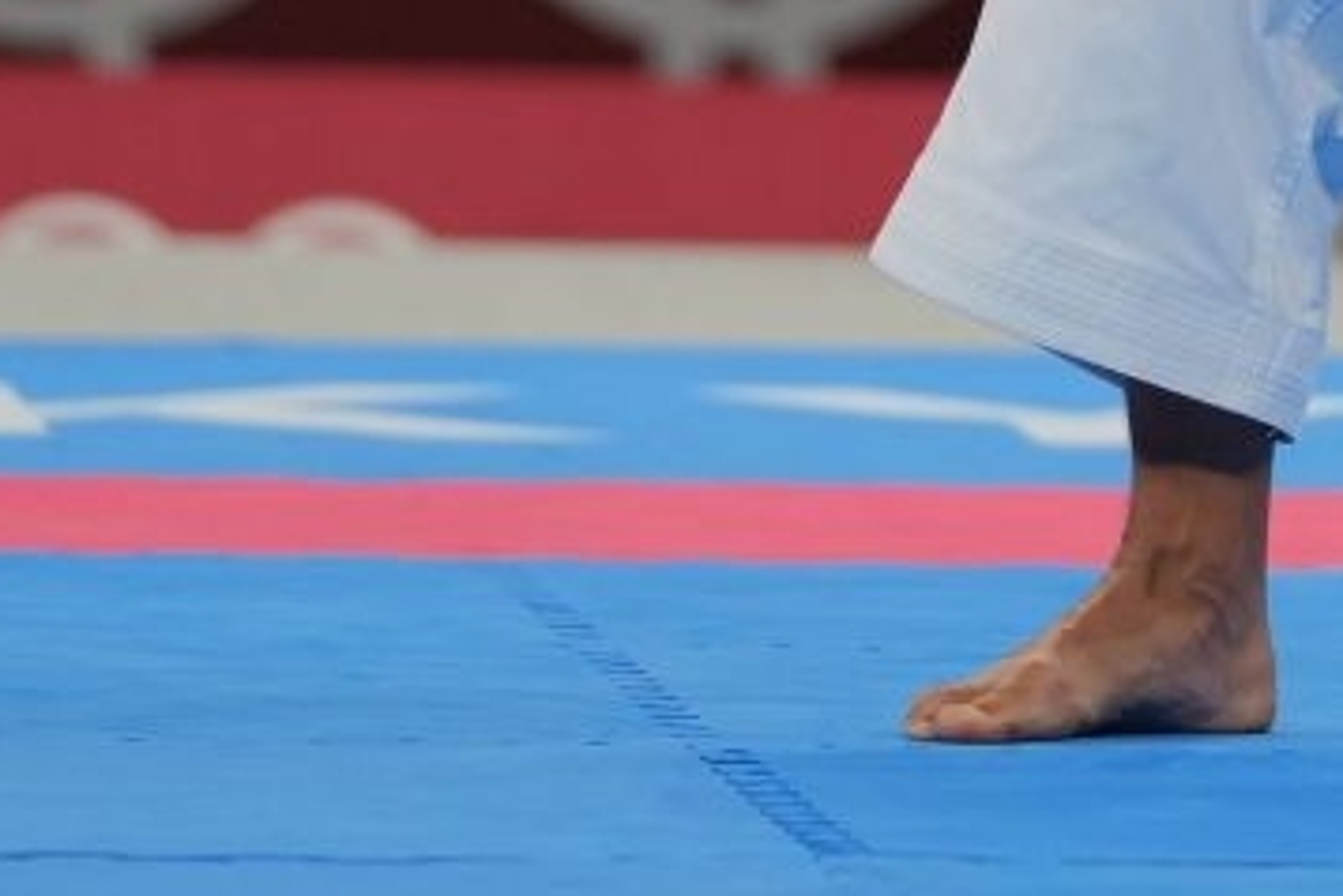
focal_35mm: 742
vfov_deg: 1.8
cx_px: 1858
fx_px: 27679
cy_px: -937
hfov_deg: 2.8
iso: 500
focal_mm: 147
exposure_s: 1/1000
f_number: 2.8
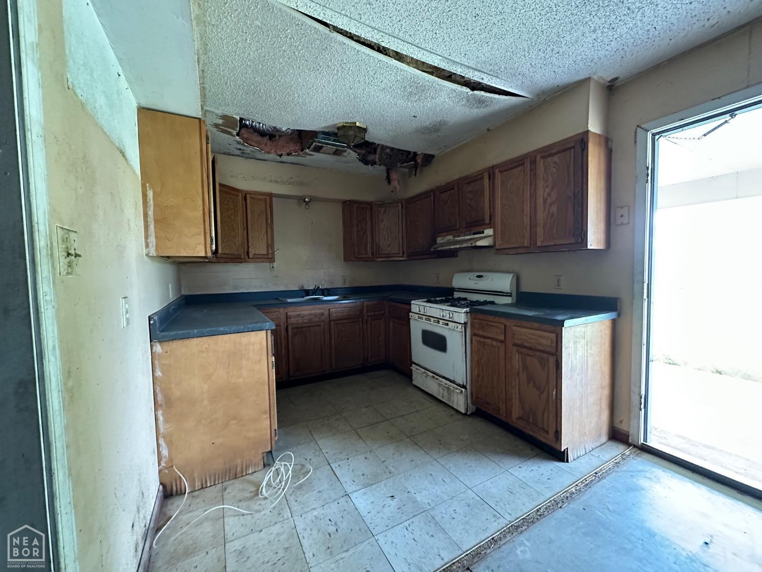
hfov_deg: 102.1
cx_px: 381
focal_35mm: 14
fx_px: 308
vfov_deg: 85.7
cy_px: 286
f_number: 2.2
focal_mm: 2.22
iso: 800
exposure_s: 1/60
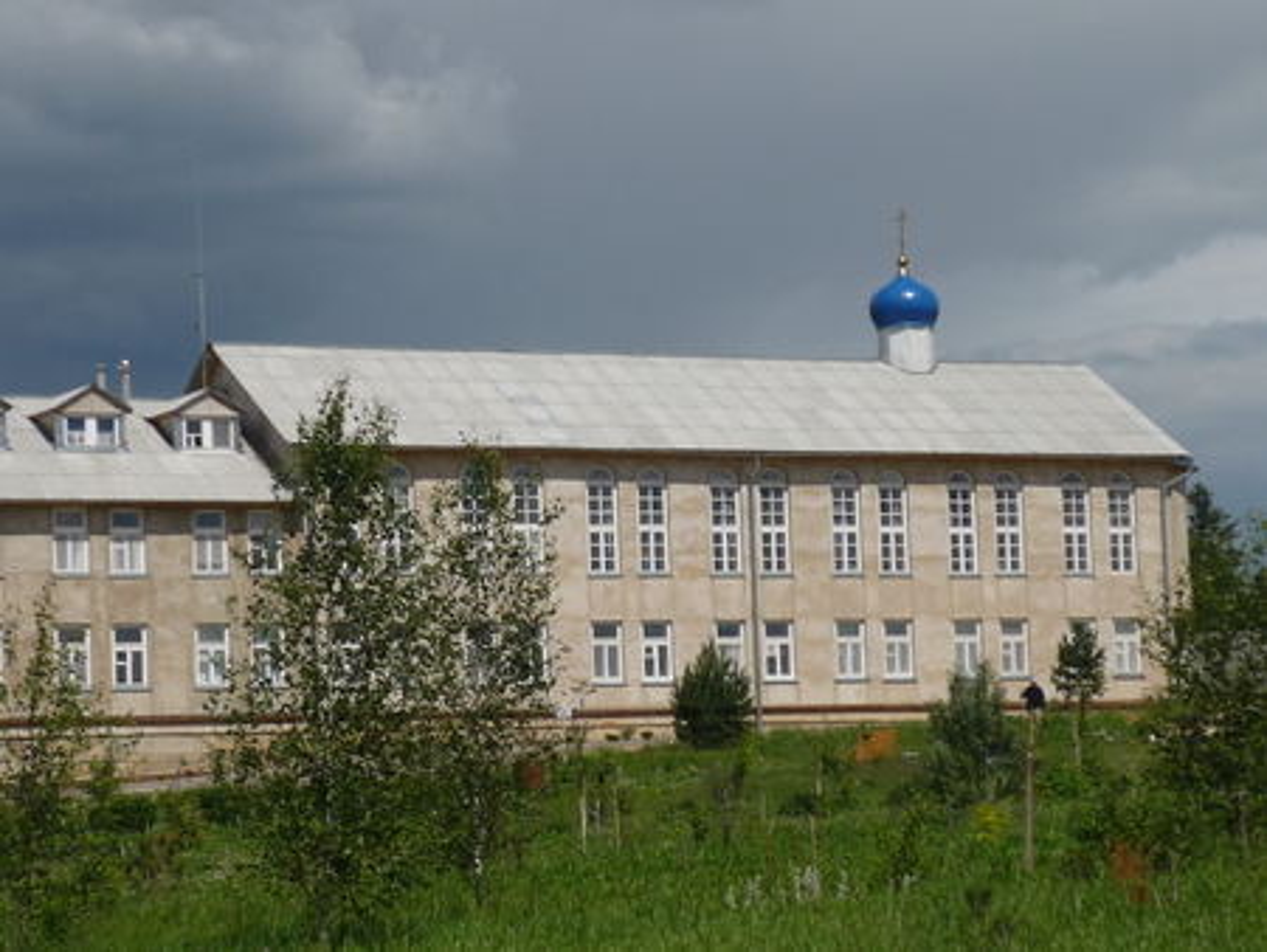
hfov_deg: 17.4
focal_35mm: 113
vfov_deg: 13.1
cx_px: 634
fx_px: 4138
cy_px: 476
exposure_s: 1/250
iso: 100
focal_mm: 11.7
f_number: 11
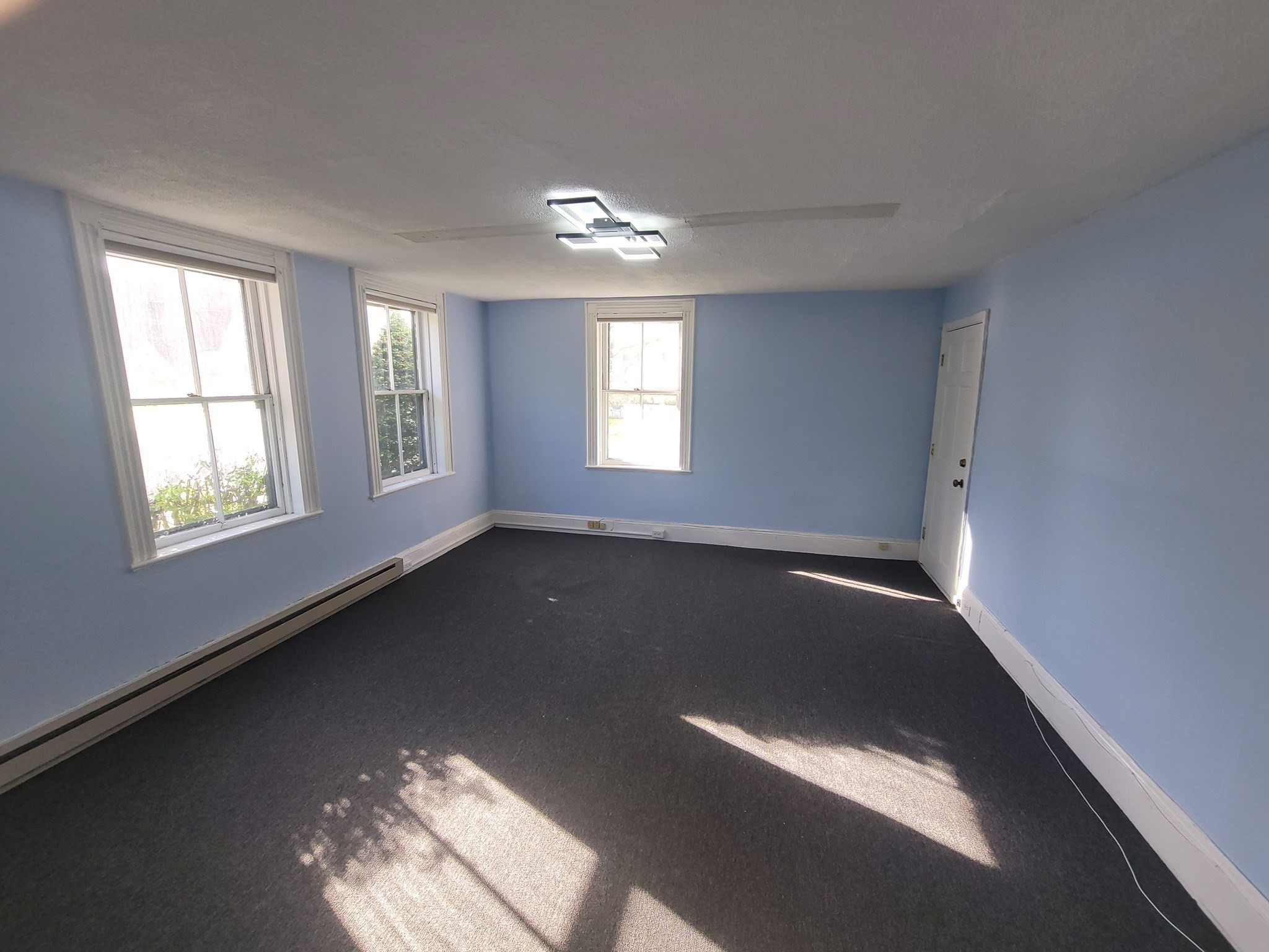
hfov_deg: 106.2
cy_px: 476
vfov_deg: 89.9
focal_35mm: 13
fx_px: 477
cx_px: 634
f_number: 2.2
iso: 64
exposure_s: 1/100
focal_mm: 2.2
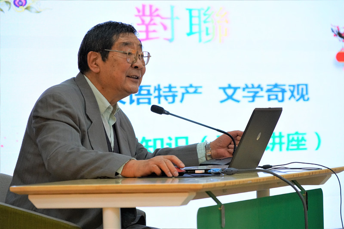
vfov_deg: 8.4
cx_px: 172
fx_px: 1557
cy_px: 114
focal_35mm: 163
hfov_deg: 12.6
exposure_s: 1/125
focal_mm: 163
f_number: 6.3
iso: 6400
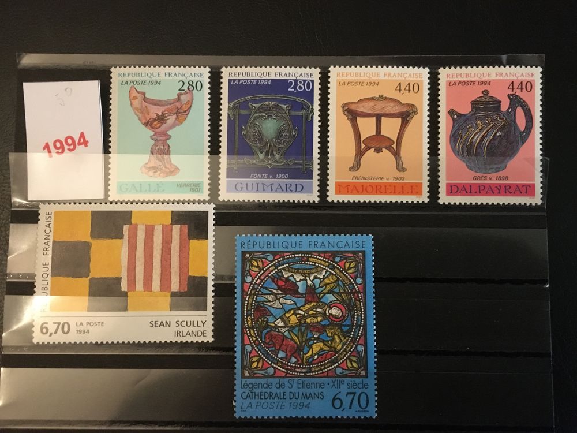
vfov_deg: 48.2
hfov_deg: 61.7
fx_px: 483
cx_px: 288
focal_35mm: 29
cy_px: 216
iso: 320
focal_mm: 4.15
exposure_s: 1/17
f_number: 2.2
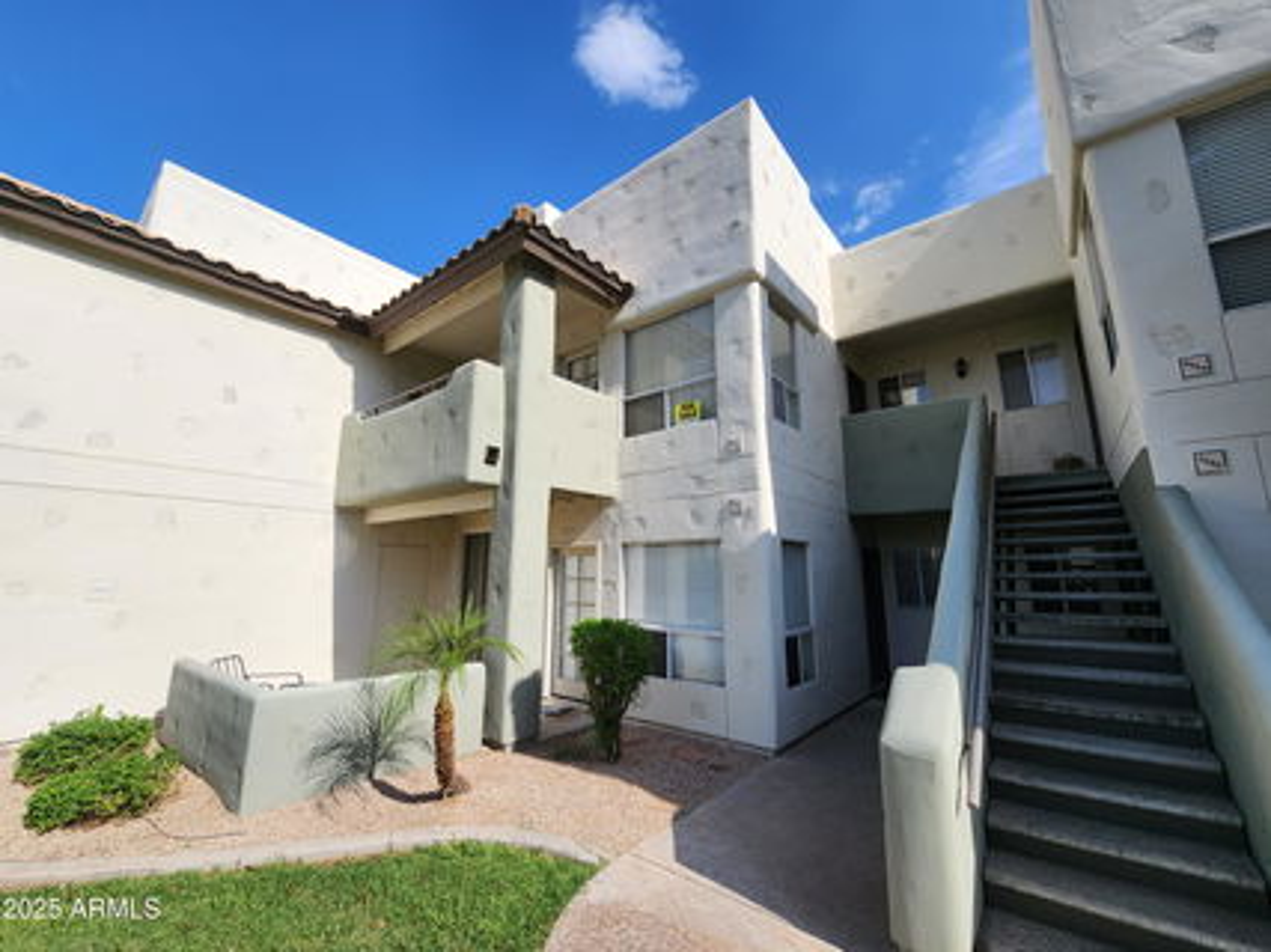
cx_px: 636
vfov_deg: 89.9
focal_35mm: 13
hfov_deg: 106.2
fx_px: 477
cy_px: 476
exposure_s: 1/1994
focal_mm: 2.2
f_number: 2.2
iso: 50
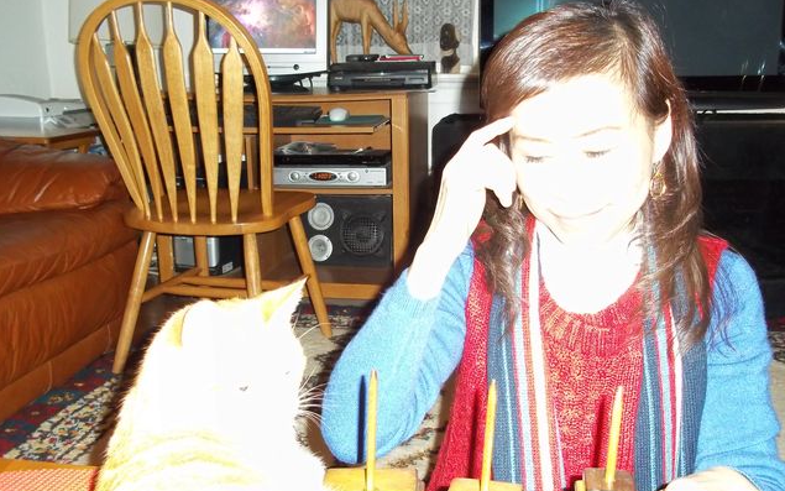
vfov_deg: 32.7
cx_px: 396
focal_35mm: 39
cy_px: 276
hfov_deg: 50.4
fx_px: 834
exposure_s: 1/30
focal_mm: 6.5
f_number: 3.1
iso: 400
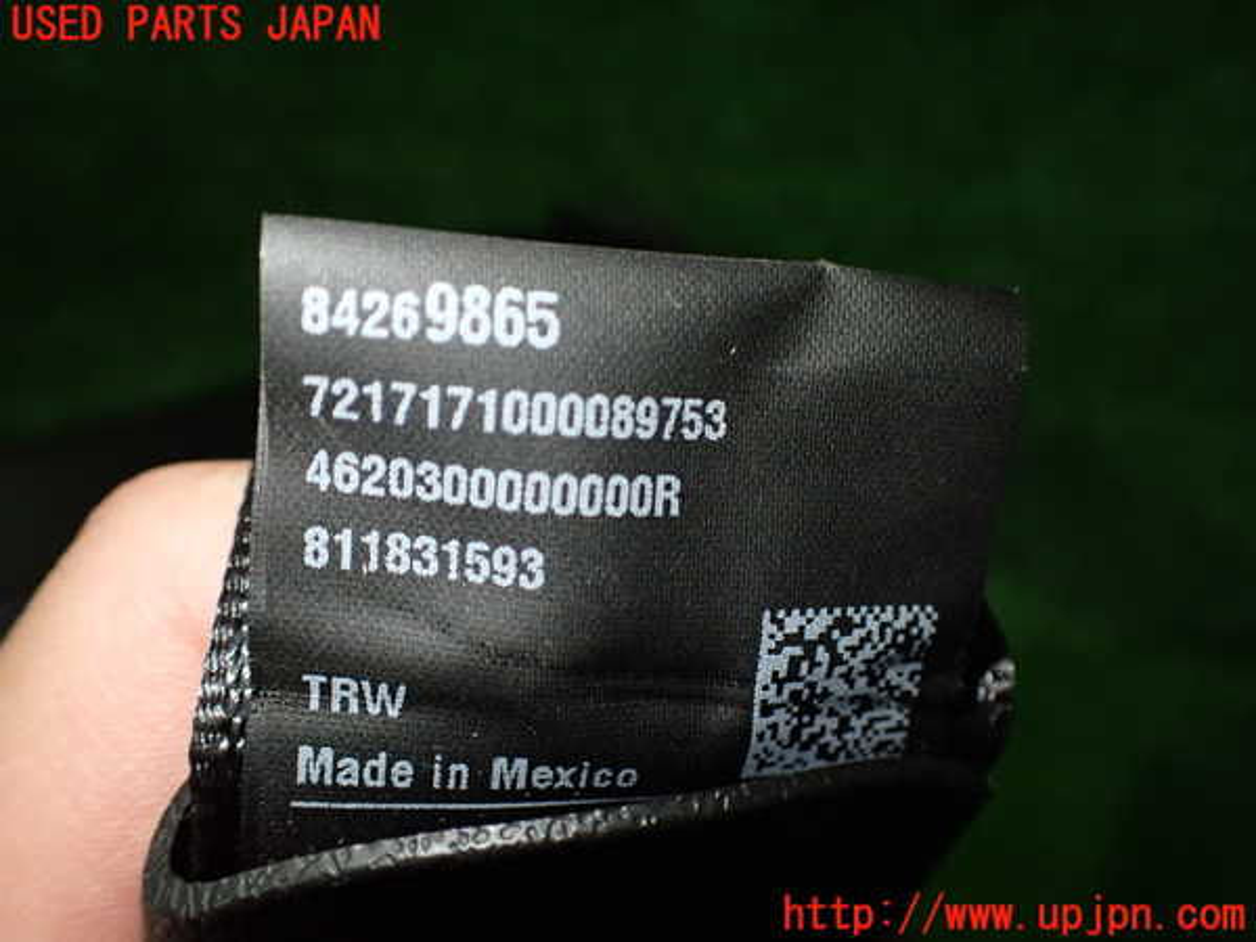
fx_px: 1089
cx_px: 628
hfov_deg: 60.0
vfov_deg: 46.8
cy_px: 471
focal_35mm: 30
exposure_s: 1/125
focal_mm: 5.4
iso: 500
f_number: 2.3
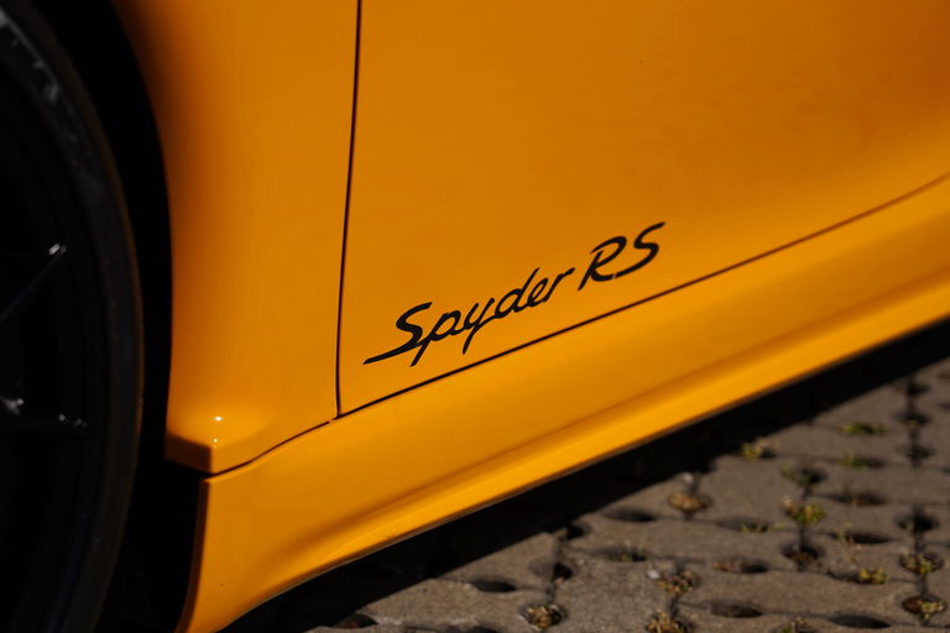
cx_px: 475
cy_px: 316
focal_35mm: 105
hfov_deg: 19.5
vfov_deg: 13.0
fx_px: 2771
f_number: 4.5
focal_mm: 105
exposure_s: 1/3200
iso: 100
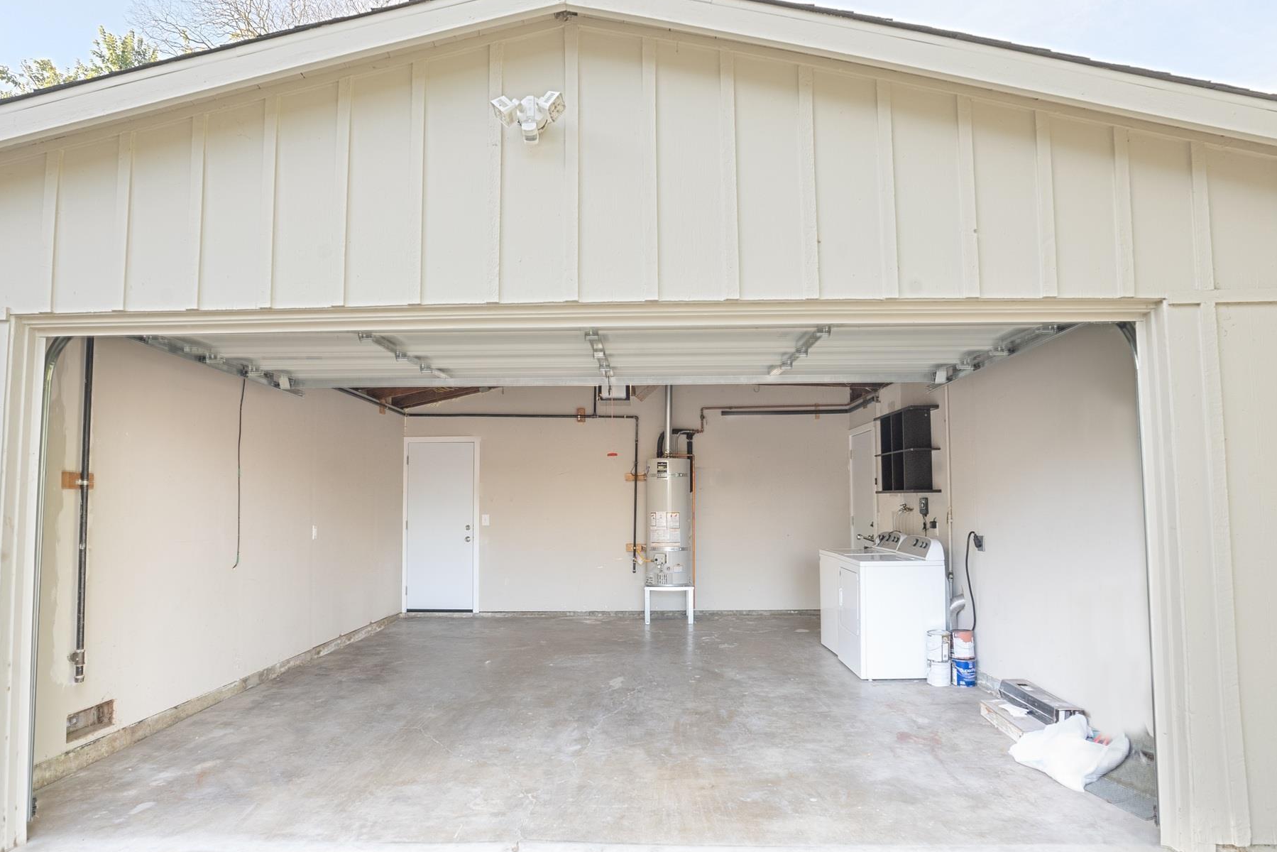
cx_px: 625
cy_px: 462
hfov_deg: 84.0
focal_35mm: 20
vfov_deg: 61.9
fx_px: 710
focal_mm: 17
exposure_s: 1/60
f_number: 8
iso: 1600
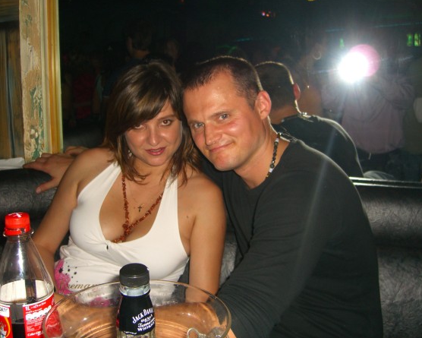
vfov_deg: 37.3
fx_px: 500
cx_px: 197
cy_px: 168
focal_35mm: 40
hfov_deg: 45.8
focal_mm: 7.9
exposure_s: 1/60
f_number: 2.8
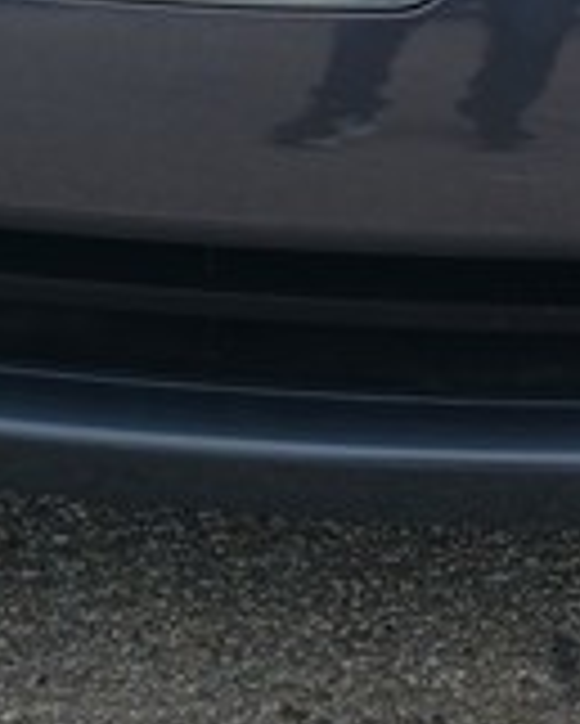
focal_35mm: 131
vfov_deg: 13.4
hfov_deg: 11.7
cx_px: 490
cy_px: -531
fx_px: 2808
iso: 20
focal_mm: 4
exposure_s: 1/201
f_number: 1.8
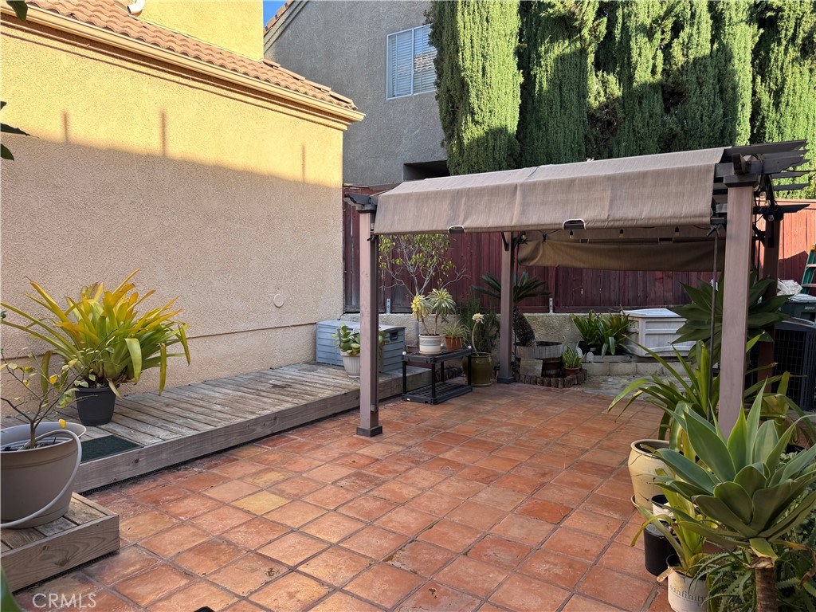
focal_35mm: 24
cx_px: 408
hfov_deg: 71.6
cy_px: 306
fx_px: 566
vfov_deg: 56.8
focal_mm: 6.76
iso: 80
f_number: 1.78
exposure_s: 1/457
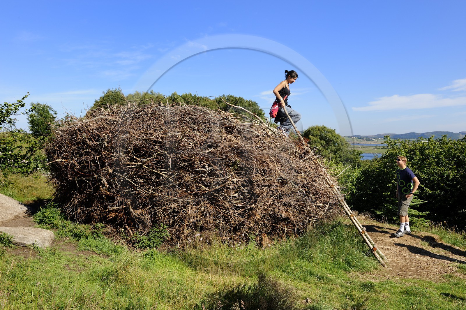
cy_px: 155
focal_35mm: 32
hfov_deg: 58.8
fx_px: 414
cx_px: 233
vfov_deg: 41.0
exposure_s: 1/160
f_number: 11
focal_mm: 32
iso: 200
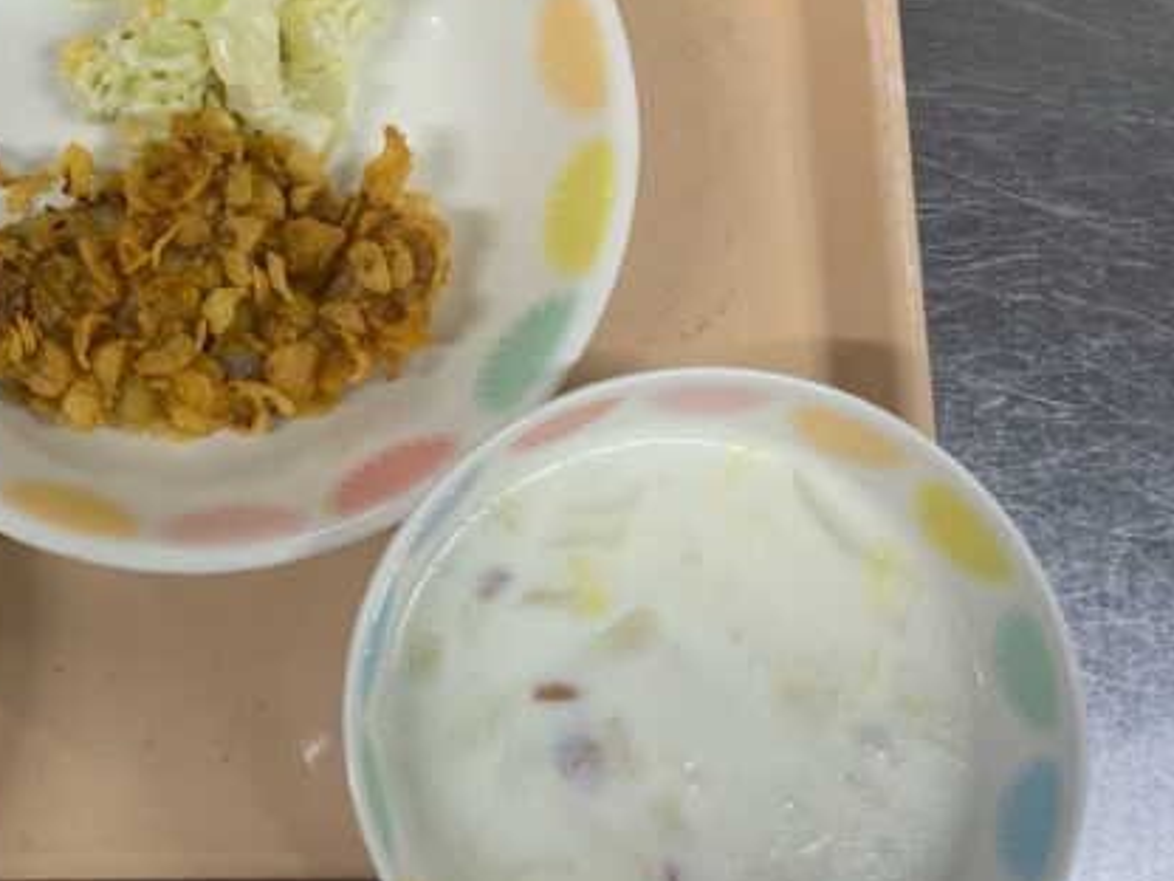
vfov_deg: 30.3
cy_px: 424
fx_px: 1628
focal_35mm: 48
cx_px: 138
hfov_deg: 37.3
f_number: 1.8
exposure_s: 1/60
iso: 64
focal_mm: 4.25
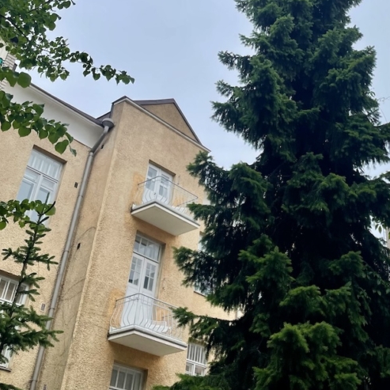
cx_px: 295
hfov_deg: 34.6
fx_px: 612
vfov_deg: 34.1
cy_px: 67
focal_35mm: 48
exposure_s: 1/1770
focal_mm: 4.2
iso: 32
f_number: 1.6
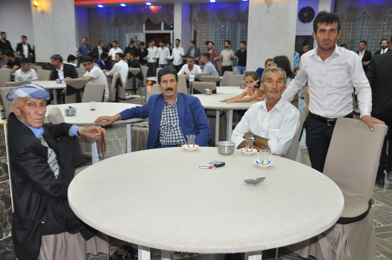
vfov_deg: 36.8
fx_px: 392
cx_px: 196
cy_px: 130
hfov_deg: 53.2
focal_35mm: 36
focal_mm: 24
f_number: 4.5
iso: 1250
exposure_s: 1/60
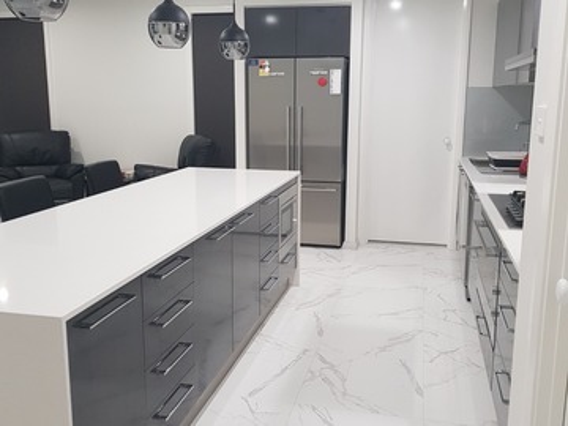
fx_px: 427
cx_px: 284
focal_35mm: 26
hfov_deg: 67.3
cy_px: 213
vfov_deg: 53.1
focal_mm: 4.2
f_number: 1.7
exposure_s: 1/50
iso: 160
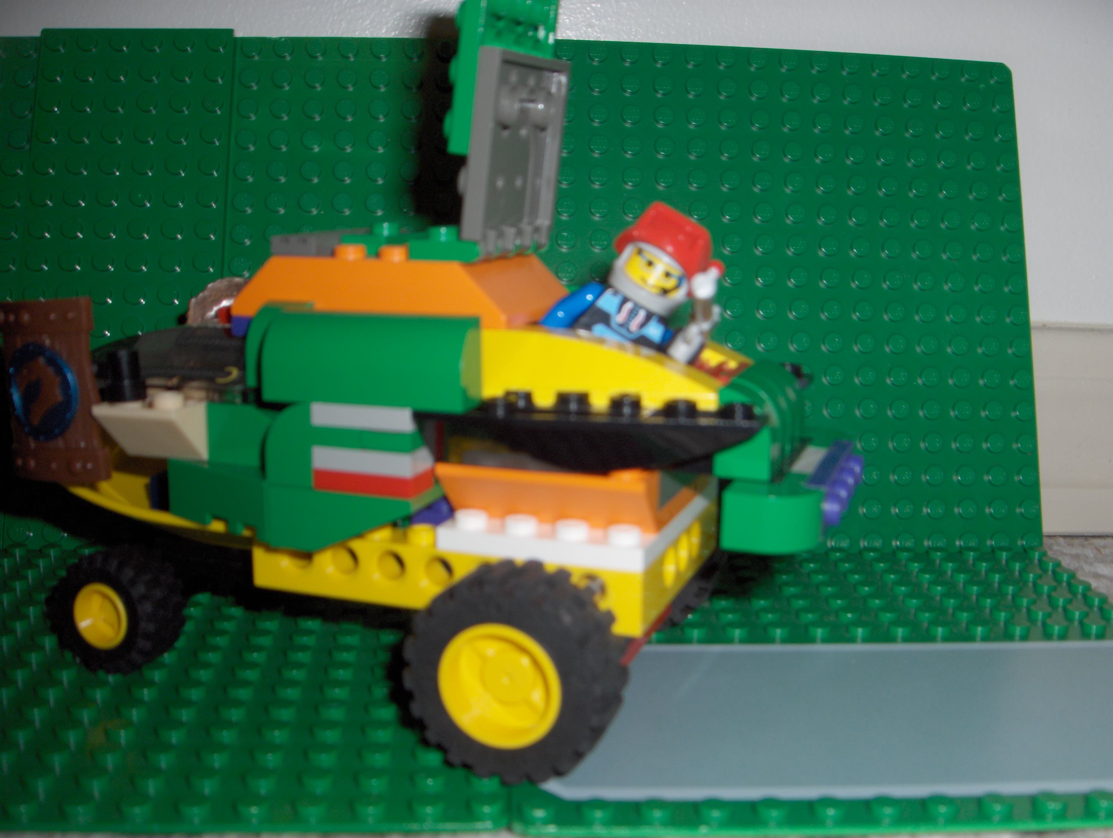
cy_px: 419
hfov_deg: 47.8
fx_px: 1256
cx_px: 556
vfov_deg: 36.9
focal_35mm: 39
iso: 100
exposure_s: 1/60
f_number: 4.8
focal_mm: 8
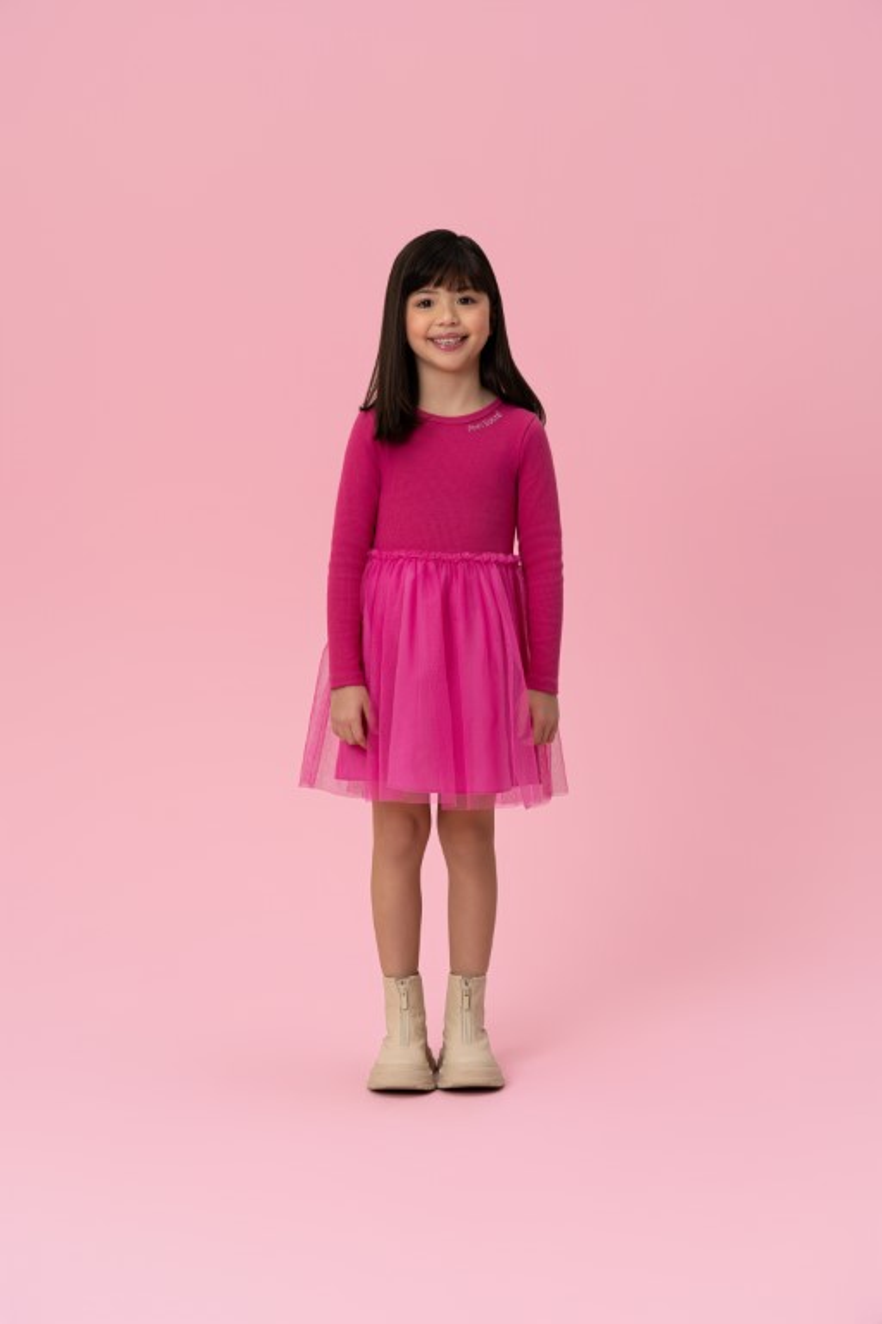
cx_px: 441
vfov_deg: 29.7
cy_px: 662
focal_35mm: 68
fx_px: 2499
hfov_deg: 20.0
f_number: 6.3
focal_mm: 68
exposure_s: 1/125
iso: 100
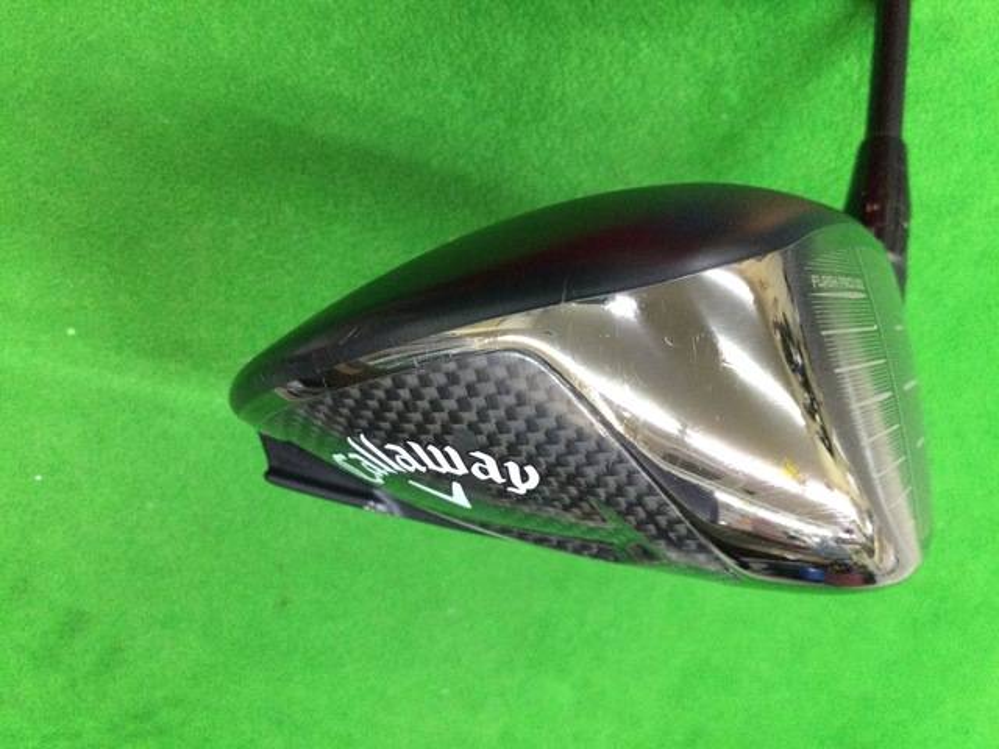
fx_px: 895
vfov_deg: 45.4
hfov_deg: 58.4
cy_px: 374
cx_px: 500
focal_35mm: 31
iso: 250
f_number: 2.4
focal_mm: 3.3
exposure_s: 1/30
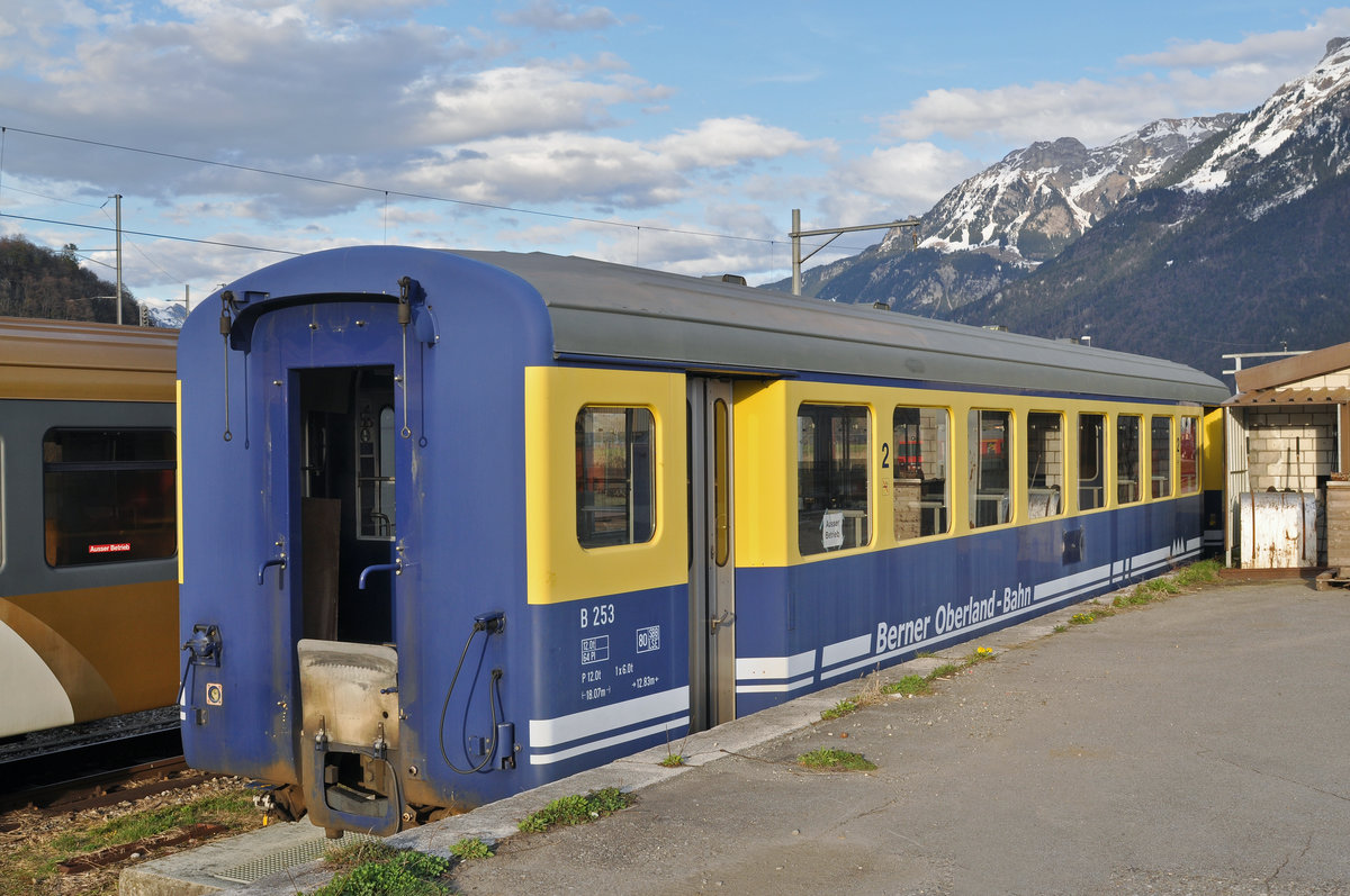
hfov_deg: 49.6
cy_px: 448
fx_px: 1461
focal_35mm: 39
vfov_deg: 34.1
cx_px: 675
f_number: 8
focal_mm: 26
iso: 200
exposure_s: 1/250
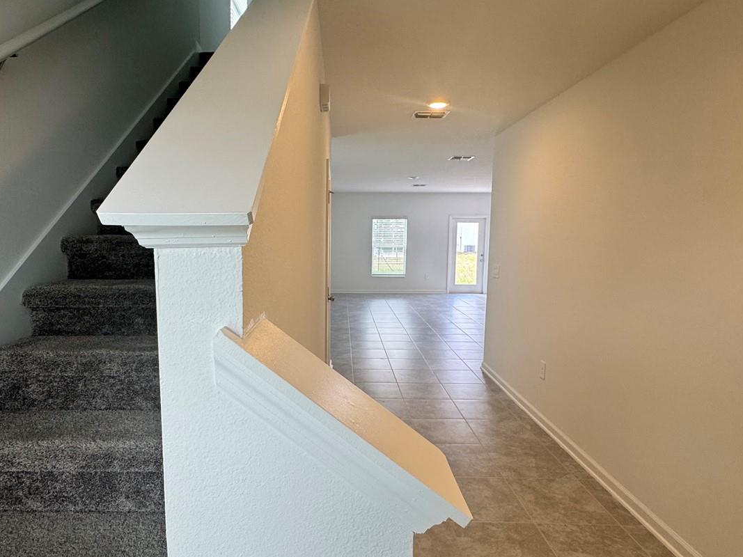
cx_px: 323
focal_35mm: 21
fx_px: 451
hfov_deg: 78.6
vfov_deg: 63.4
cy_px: 283
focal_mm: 2.22
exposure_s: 1/120
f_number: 2.2
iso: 160
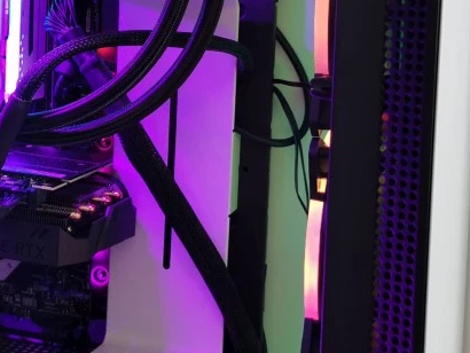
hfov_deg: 23.6
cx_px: 32
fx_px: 1087
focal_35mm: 80
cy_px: 46
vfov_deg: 18.2
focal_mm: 5.56
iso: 160
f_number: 1.6
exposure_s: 1/50
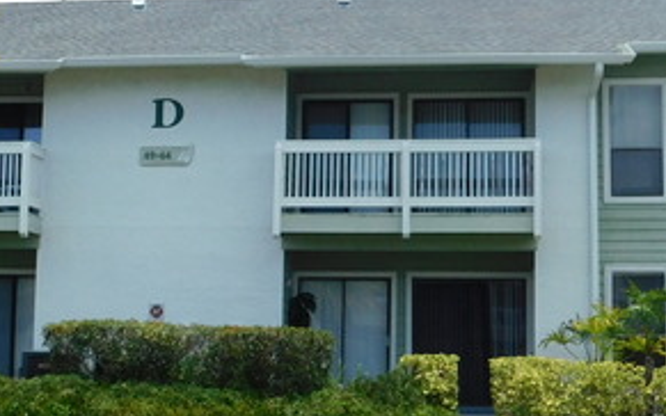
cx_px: 311
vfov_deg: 19.4
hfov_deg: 30.6
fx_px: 1216
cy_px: 242
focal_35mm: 67
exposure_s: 1/1250
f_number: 3
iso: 125
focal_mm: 4
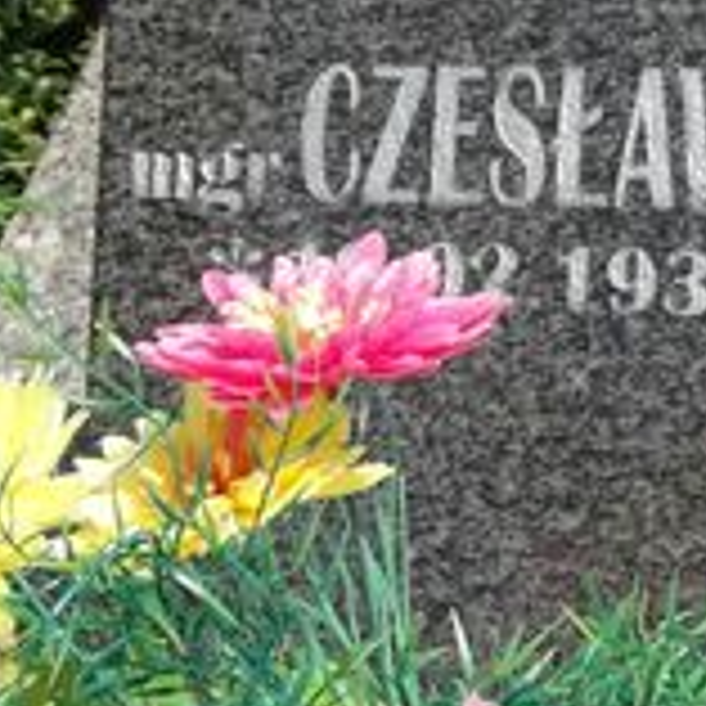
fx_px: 3484
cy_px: 499
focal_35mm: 151
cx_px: 778
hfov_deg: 11.4
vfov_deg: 11.6
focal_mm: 9.1
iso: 80
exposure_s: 1/500
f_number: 4.9
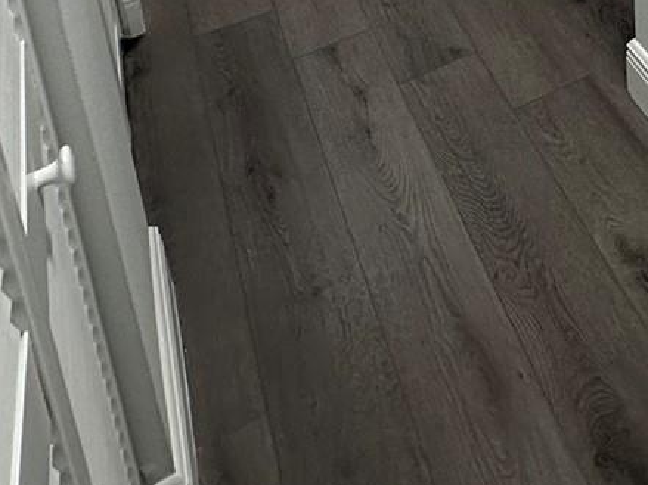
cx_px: 683
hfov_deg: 33.5
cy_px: -379
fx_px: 954
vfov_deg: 20.5
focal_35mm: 51
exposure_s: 1/120
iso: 160
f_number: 2.2
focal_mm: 2.22
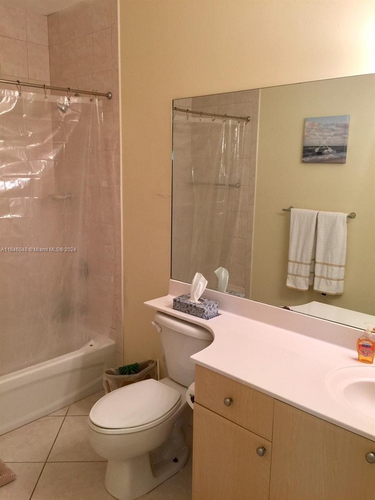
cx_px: 188
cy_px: 250
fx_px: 419
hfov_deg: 48.2
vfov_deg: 61.7
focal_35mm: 29
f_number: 2.2
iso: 32
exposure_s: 1/40
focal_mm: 4.15
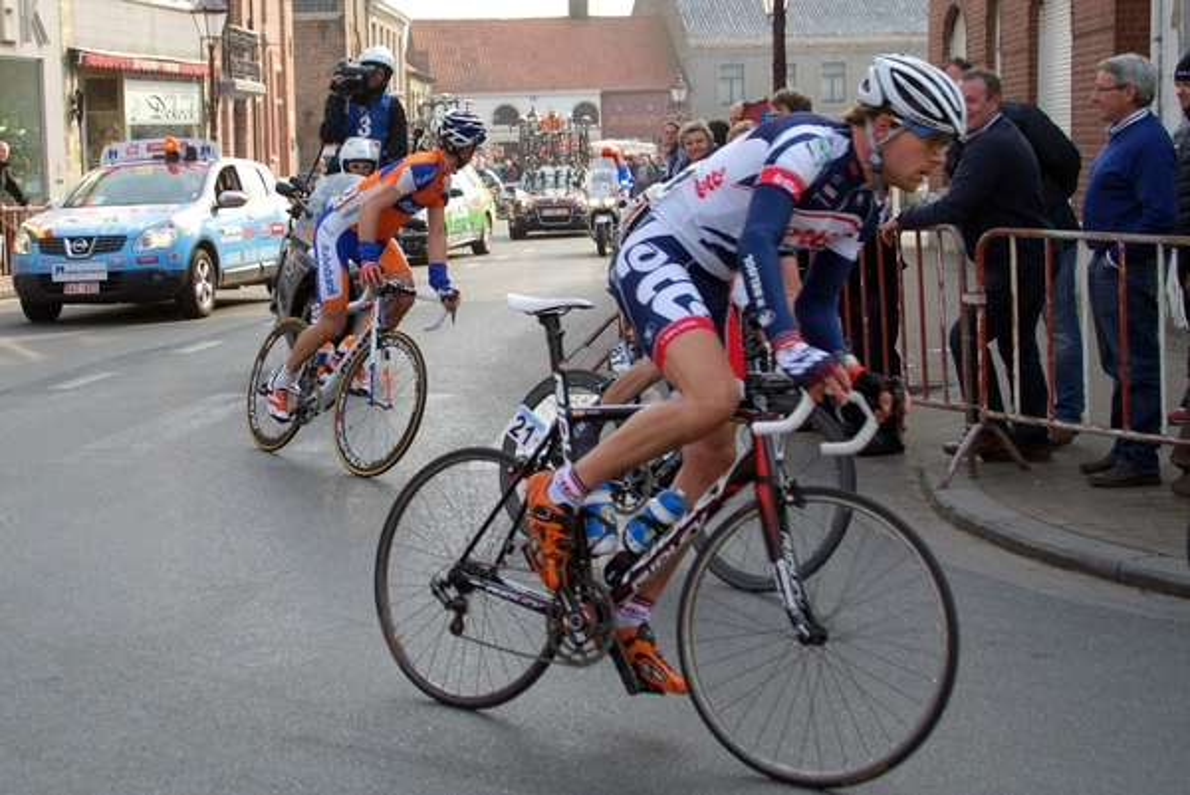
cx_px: 595
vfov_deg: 29.9
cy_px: 398
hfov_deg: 43.6
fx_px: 1489
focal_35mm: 45
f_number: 4.5
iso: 200
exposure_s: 1/1000
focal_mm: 30
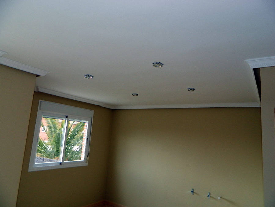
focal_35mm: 25
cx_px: 138
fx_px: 199
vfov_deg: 54.9
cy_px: 104
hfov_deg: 69.4
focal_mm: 4.5
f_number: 3.1
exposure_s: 1/30
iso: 80
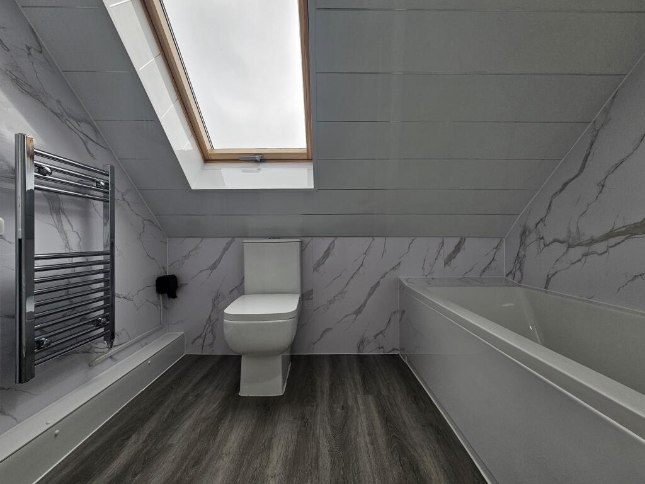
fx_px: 242
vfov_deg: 89.9
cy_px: 242
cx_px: 322
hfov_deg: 106.2
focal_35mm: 13
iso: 50
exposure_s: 1/100
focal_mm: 2.2
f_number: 2.2
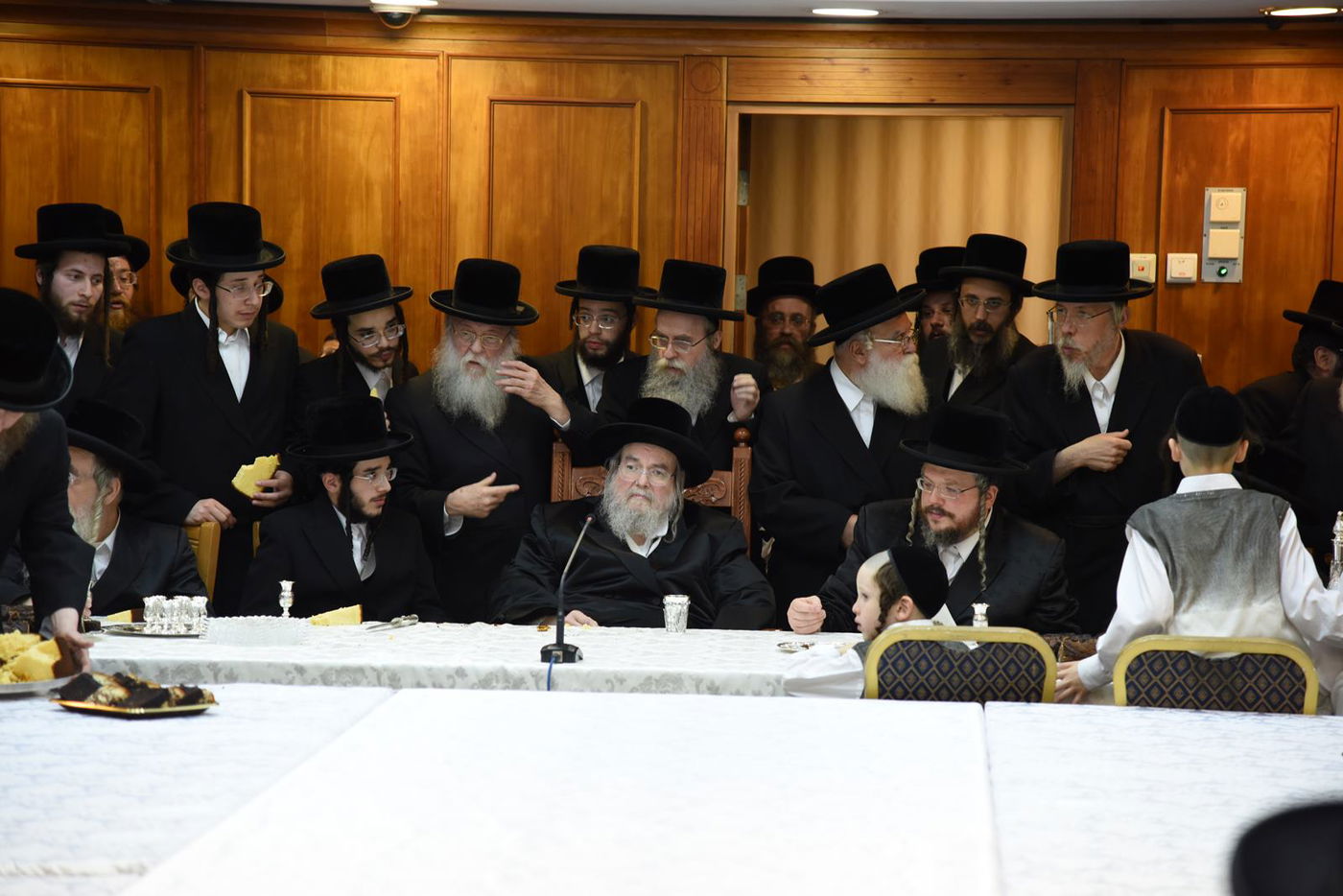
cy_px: 448
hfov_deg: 18.3
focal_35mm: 112
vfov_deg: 12.2
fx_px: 4179
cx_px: 672
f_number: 4
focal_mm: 112
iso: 1250
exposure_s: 1/100
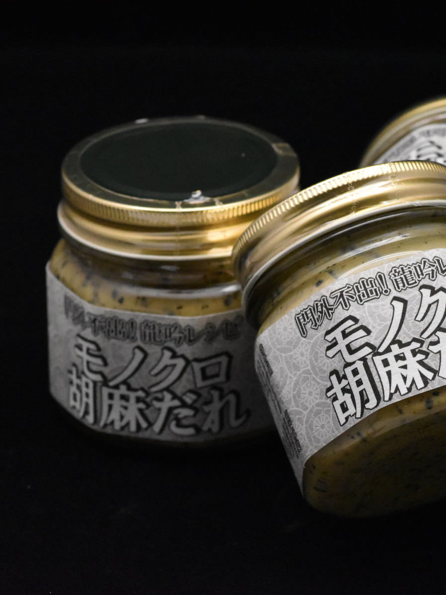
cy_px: 298
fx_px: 7265
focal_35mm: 423
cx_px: 312
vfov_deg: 4.7
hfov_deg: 3.5
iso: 6400
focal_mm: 195
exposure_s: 1/2000
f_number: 9
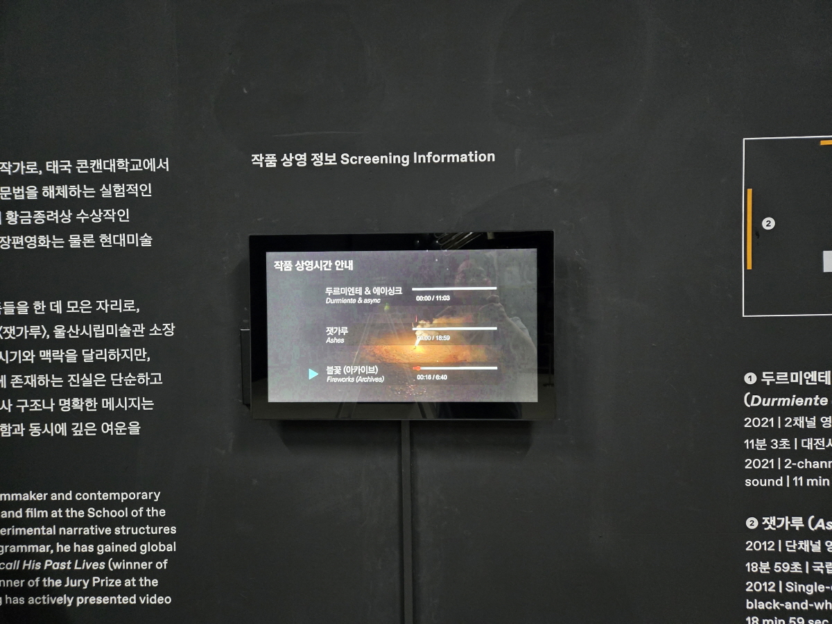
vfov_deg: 58.9
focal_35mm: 23
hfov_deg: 73.9
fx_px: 553
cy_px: 312
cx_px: 416
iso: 1250
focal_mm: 5.4
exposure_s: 1/60
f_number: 1.8
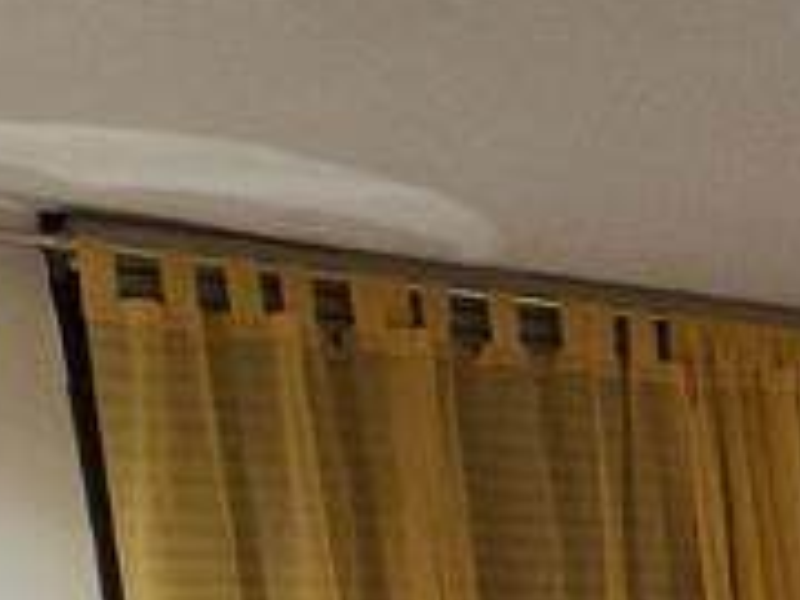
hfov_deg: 19.1
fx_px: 1710
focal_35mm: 74
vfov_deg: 16.4
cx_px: 1493
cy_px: 1107
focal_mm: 2.2
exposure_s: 1/60
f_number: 2.2
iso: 1000
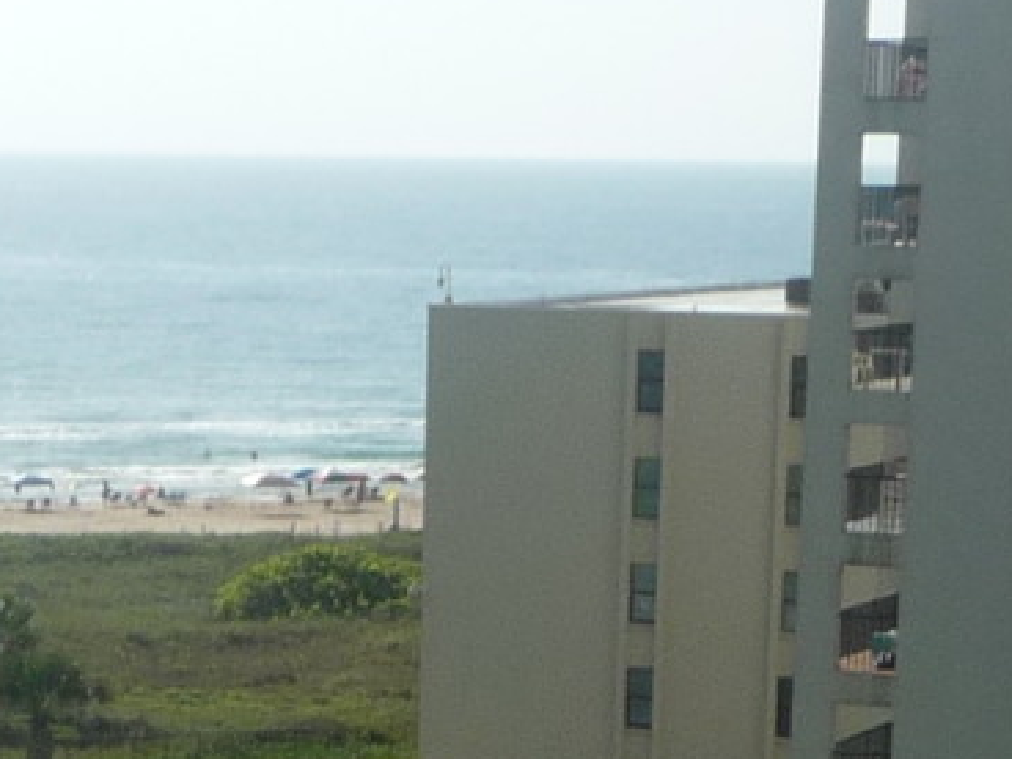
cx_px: 278
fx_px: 4561
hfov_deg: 12.6
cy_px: 1458
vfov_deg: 9.0
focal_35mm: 156
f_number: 8
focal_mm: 4.7
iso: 100
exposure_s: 1/320
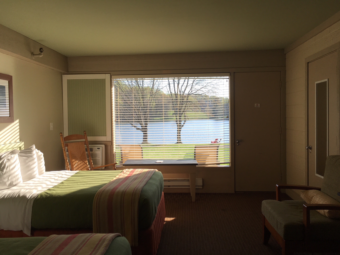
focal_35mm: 29
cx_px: 170
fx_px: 285
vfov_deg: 48.2
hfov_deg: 61.7
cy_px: 128
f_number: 2.2
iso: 25
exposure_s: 1/499
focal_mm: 4.15
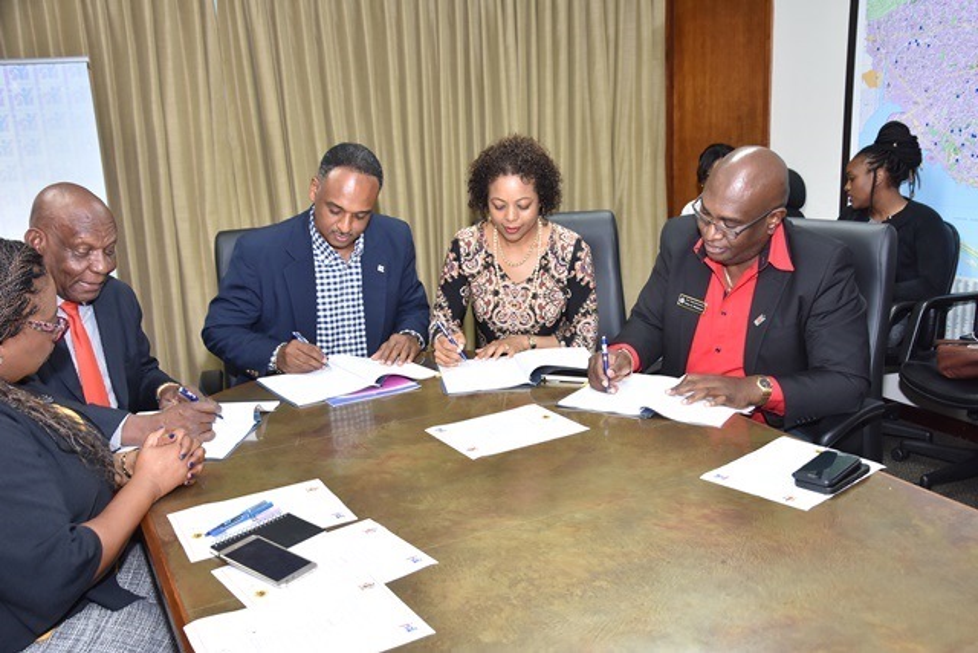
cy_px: 326
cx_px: 489
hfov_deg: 53.1
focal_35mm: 36
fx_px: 978
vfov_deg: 36.9
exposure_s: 1/60
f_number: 5.6
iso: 1000
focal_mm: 24
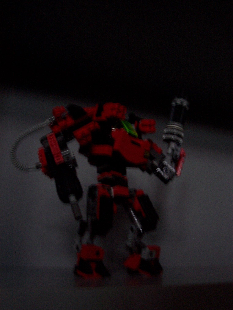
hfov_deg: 38.7
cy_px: 155
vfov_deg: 50.1
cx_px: 116
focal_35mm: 37
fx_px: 332
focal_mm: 5.6
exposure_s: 1/8
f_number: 2.8
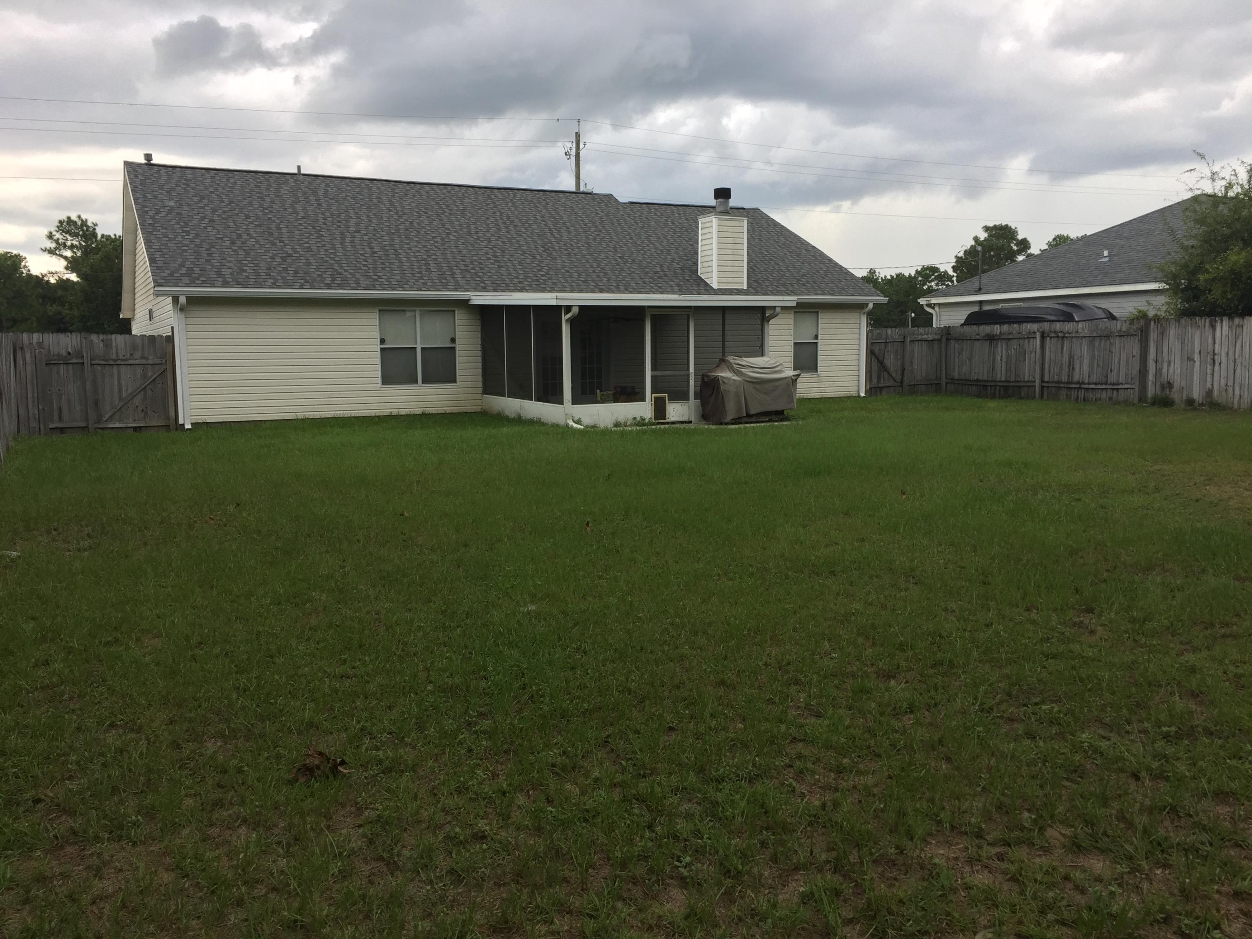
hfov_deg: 61.7
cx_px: 626
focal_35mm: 29
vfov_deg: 48.2
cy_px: 470
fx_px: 1049
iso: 32
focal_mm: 4.15
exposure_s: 1/168
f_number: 2.2
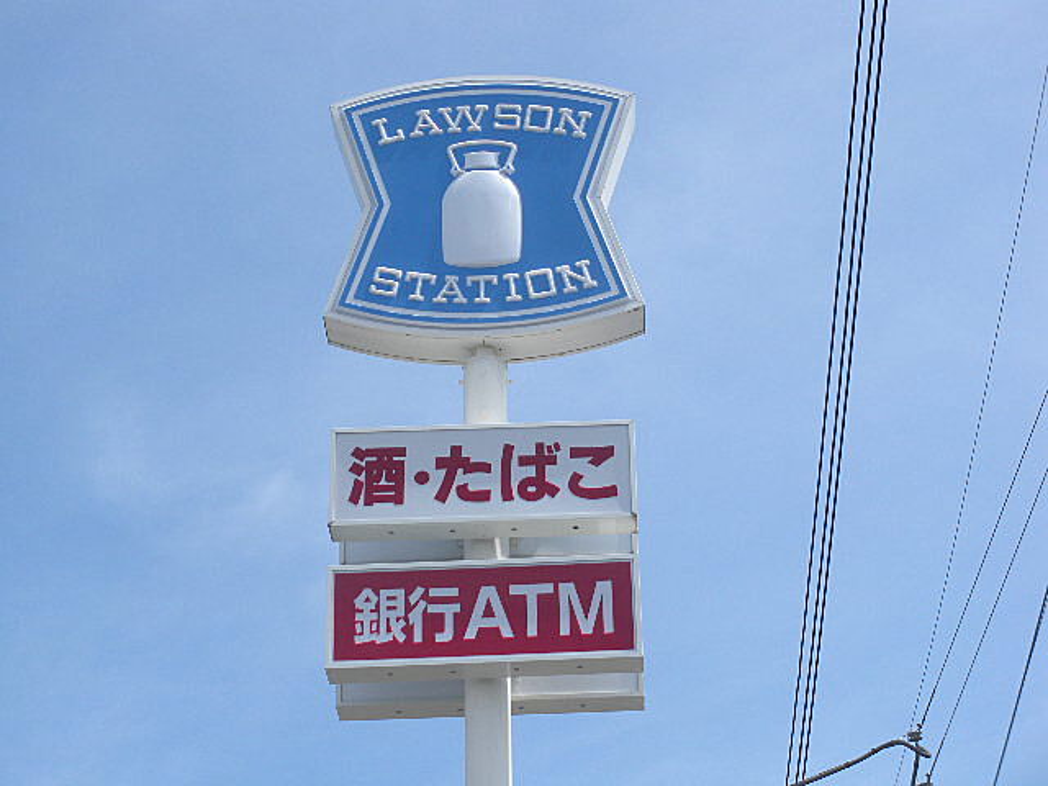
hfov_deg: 24.1
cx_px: 524
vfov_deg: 18.2
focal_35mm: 81
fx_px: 2452
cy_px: 393
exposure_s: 1/313
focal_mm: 14.2
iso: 64
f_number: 4.8
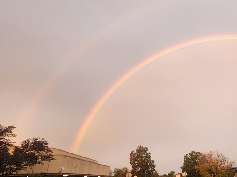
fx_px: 171
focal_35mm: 25
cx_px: 225
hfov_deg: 56.8
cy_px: 126
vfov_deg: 53.1
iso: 64
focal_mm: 2.2
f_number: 2.2
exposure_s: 1/60
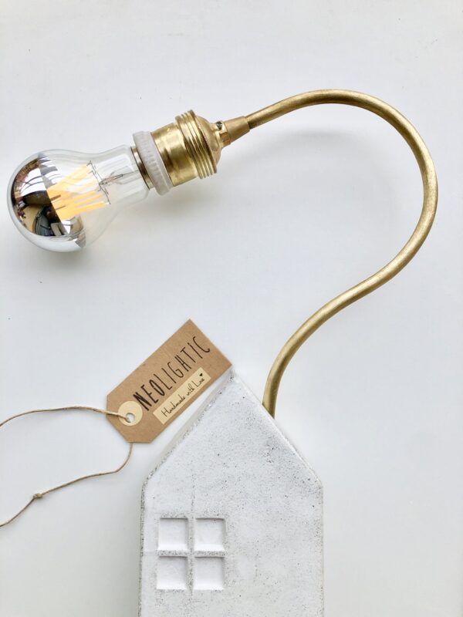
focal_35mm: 28
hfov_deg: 49.7
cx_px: 232
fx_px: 499
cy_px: 308
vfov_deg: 63.4
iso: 20
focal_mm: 4
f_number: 1.8
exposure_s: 1/676
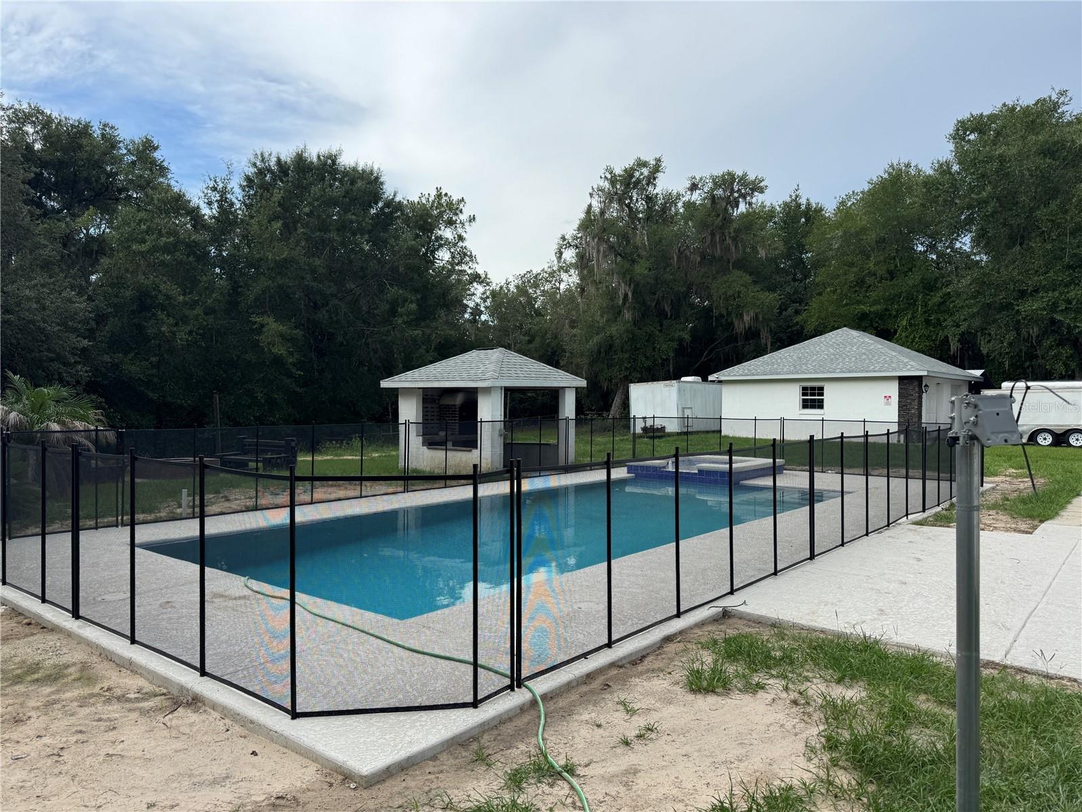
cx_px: 541
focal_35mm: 24
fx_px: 750
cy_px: 406
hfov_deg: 71.6
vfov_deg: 56.8
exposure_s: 1/2041
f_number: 1.78
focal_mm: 6.76
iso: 80
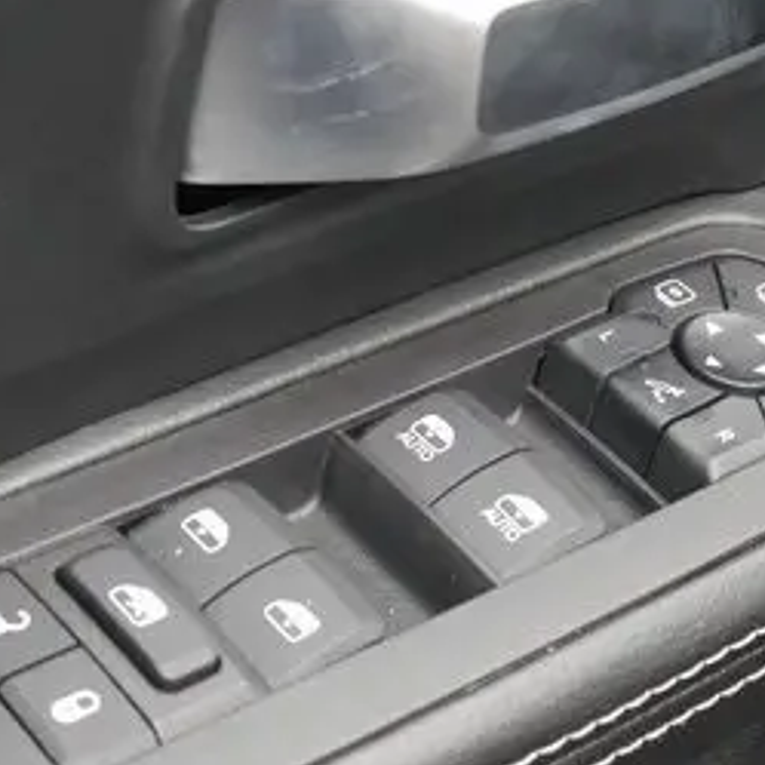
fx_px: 2725
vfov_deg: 16.0
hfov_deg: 16.0
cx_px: 449
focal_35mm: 109
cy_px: 306
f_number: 5.2
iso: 640
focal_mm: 24
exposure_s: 1/60
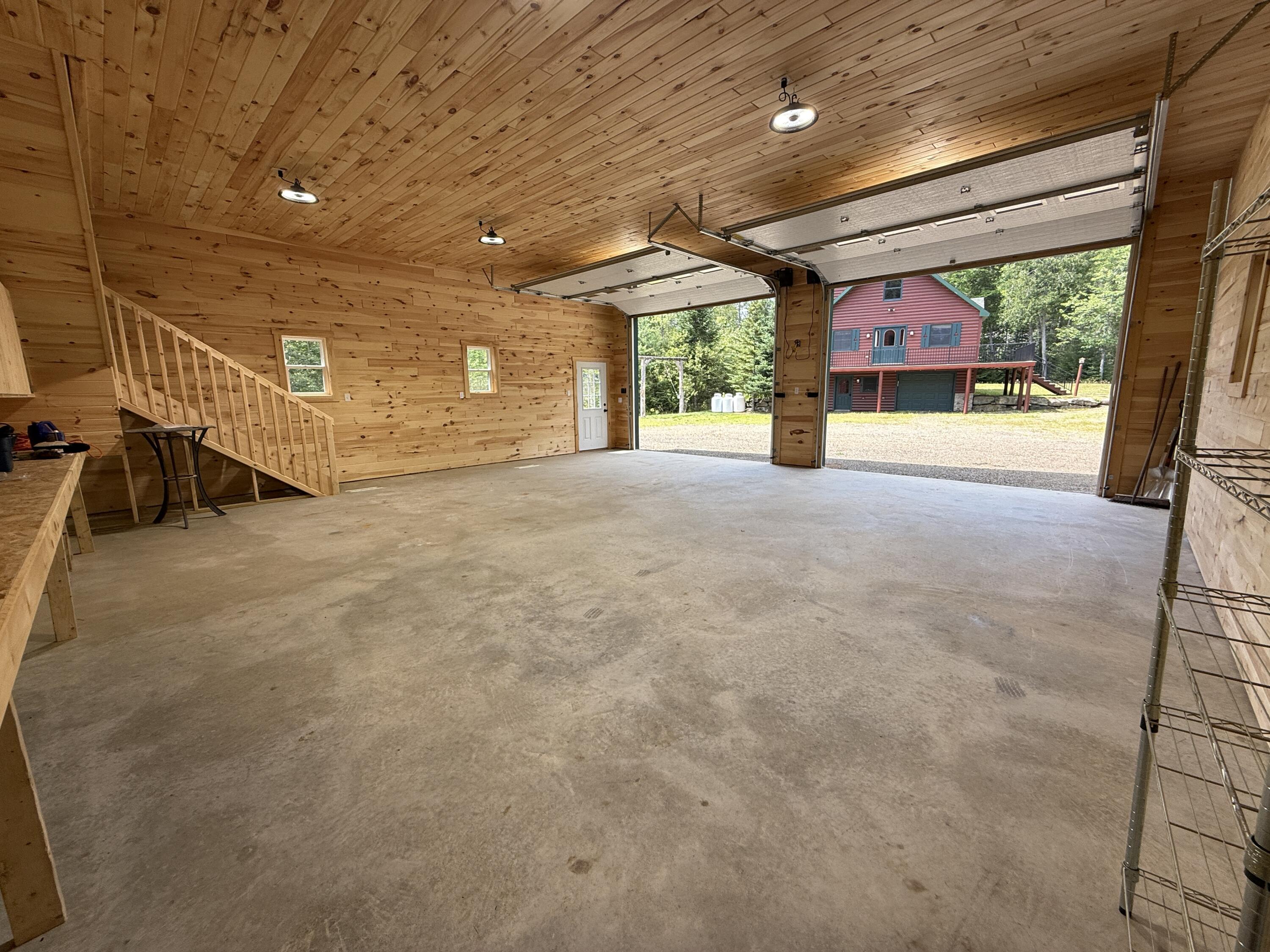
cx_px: 635
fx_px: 514
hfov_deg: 102.1
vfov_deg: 85.7
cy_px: 476
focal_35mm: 14
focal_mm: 2.22
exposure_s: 1/248
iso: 50
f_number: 2.2
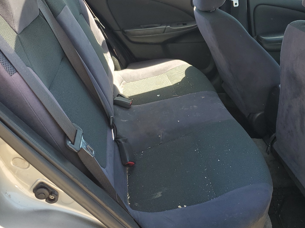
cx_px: 181
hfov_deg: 49.9
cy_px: 88
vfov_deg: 38.5
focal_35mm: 37
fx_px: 326
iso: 50
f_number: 1.5
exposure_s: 1/323
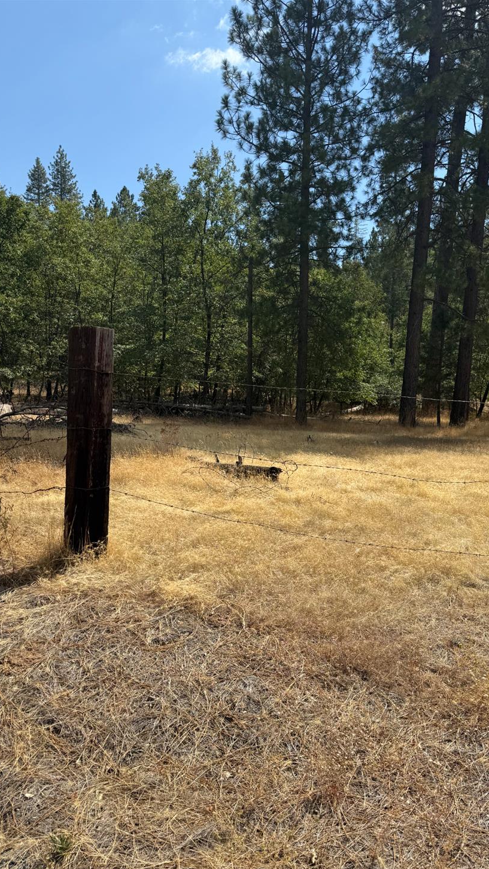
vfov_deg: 69.8
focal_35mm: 27
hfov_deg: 42.8
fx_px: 622
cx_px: 280
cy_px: 448
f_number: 1.78
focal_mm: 6.76
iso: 80
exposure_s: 1/4673
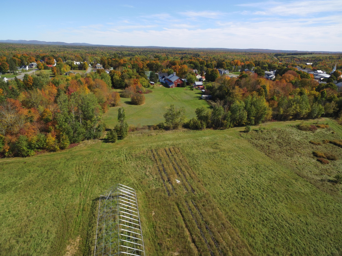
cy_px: 128
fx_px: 198
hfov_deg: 81.7
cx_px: 171
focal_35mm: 20
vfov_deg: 66.0
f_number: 2.8
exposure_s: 1/732
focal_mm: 3.61
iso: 100
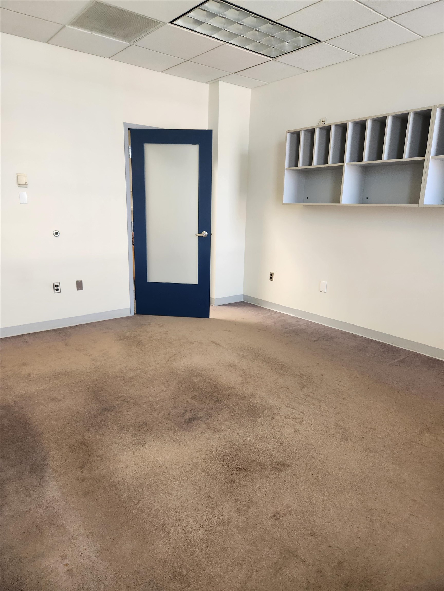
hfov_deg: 58.9
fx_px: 393
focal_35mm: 23
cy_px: 296
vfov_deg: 73.9
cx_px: 222
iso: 200
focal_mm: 5.4
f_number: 1.8
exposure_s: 1/180
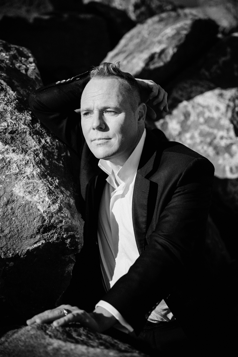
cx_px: 119
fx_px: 645
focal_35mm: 65
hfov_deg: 20.9
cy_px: 178
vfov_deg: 31.0
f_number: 2.8
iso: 400
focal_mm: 65
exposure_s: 1/10000
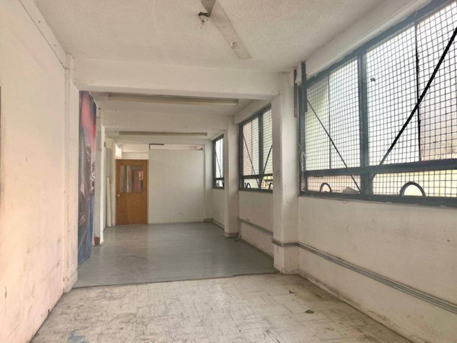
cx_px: 228
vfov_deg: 53.1
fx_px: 343
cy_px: 172
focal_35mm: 26
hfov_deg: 67.3
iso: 100
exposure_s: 1/66
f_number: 1.8
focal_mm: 4.25
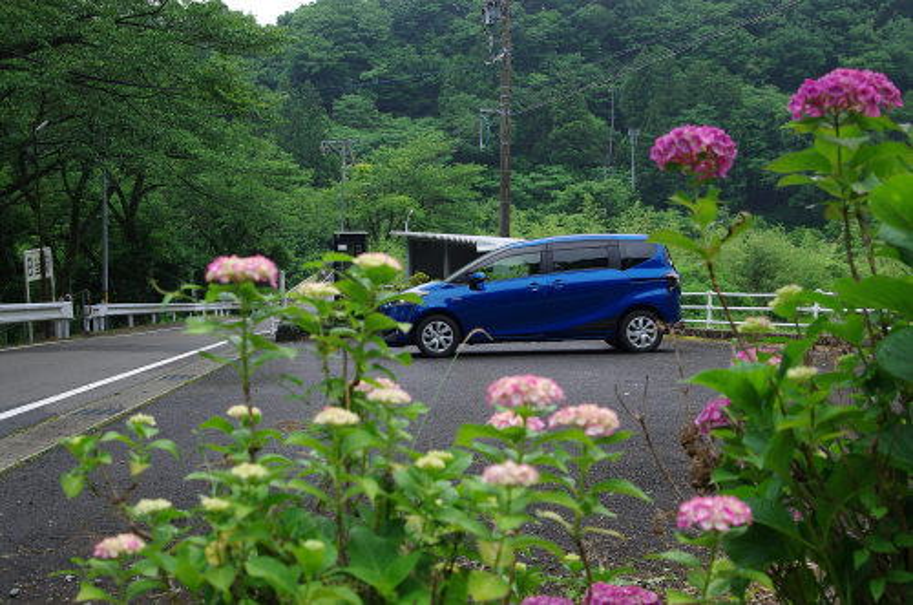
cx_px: 456
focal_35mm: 42
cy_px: 302
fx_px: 1063
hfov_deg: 46.5
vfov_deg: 31.7
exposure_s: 1/60
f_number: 4.5
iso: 125
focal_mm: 28
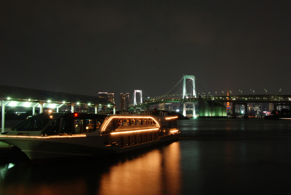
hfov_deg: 46.3
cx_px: 153
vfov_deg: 32.0
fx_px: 340
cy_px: 92
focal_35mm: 42
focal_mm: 26
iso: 100
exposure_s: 18
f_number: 16
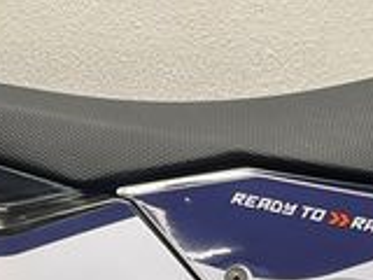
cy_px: 369
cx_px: 305
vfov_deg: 13.7
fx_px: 1121
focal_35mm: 104
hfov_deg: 18.7
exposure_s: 1/50
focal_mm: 5.1
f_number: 1.6
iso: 80
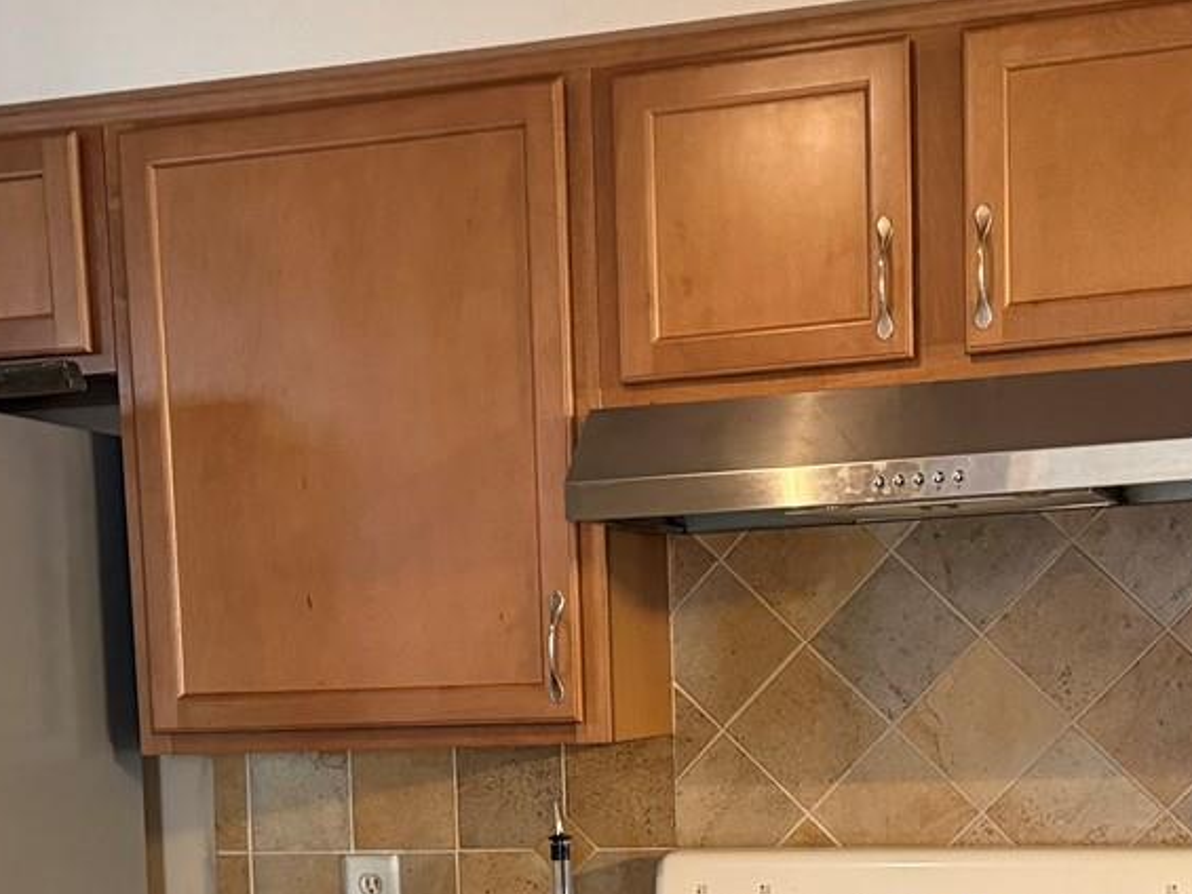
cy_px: 911
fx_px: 2342
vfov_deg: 20.9
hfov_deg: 28.5
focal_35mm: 68
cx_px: 481
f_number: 1.78
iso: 500
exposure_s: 1/60
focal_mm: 6.76
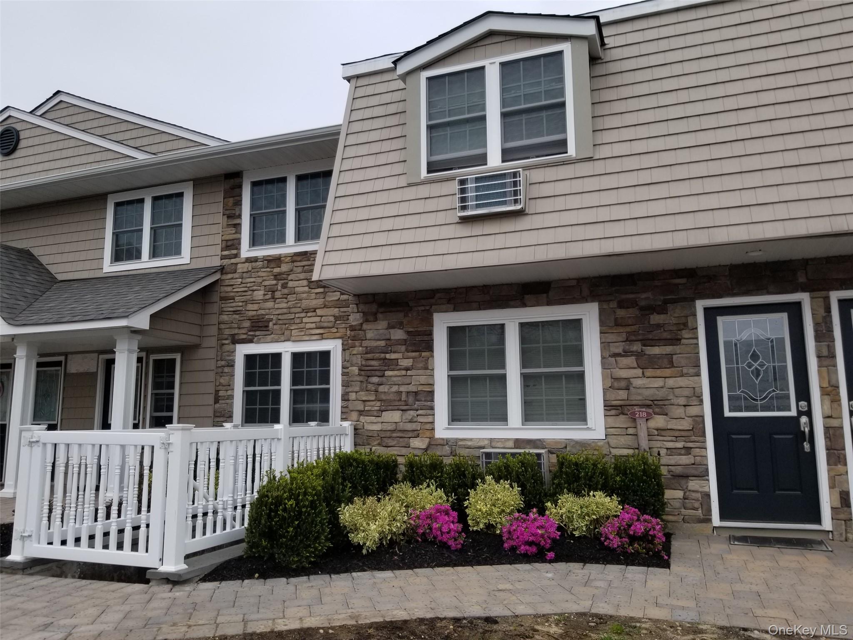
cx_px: 426
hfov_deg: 67.3
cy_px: 320
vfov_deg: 53.1
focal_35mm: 26
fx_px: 641
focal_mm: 4.25
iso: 50
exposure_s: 1/1184
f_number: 1.7
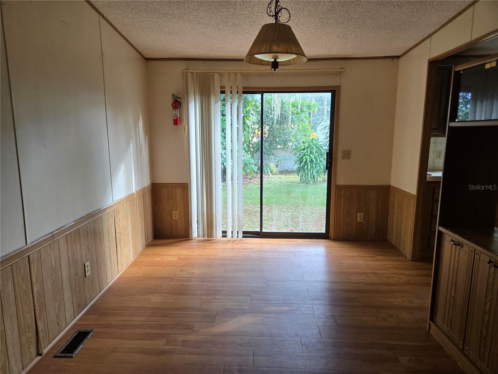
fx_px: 331
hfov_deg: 73.9
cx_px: 249
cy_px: 187
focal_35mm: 23
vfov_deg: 58.9
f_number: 1.8
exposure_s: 1/180
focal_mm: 5.4
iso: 160
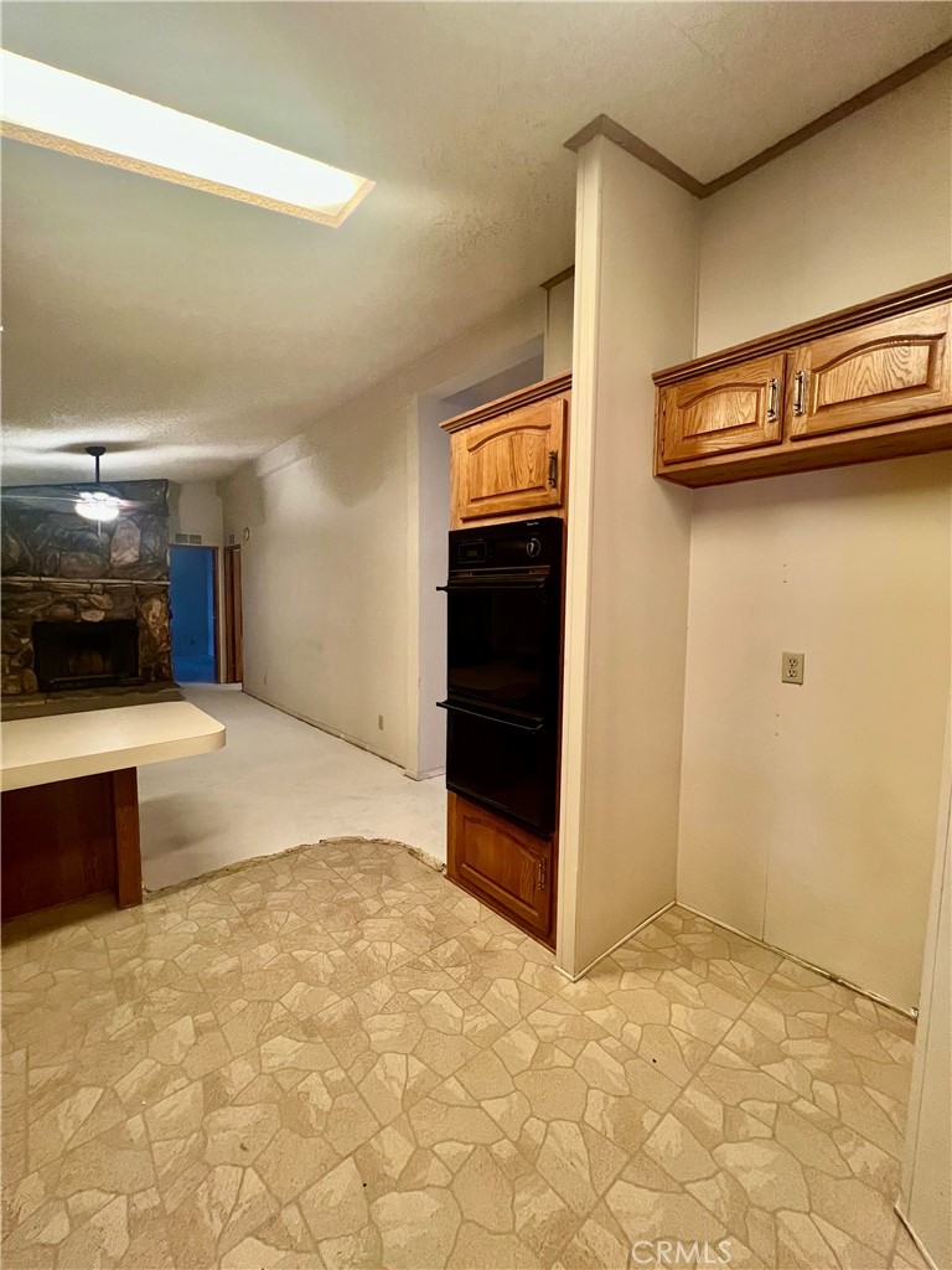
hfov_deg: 89.9
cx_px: 476
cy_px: 635
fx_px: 477
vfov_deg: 106.2
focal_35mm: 13
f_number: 1.8
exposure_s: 1/60
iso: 400
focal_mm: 1.57
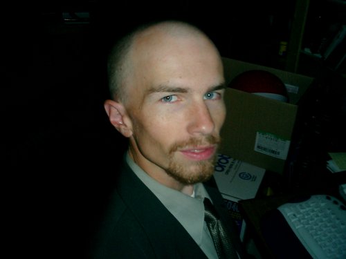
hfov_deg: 51.4
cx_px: 173
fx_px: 360
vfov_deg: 39.7
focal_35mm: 36
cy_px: 130
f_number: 3.2
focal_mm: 7.5
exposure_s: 1/30
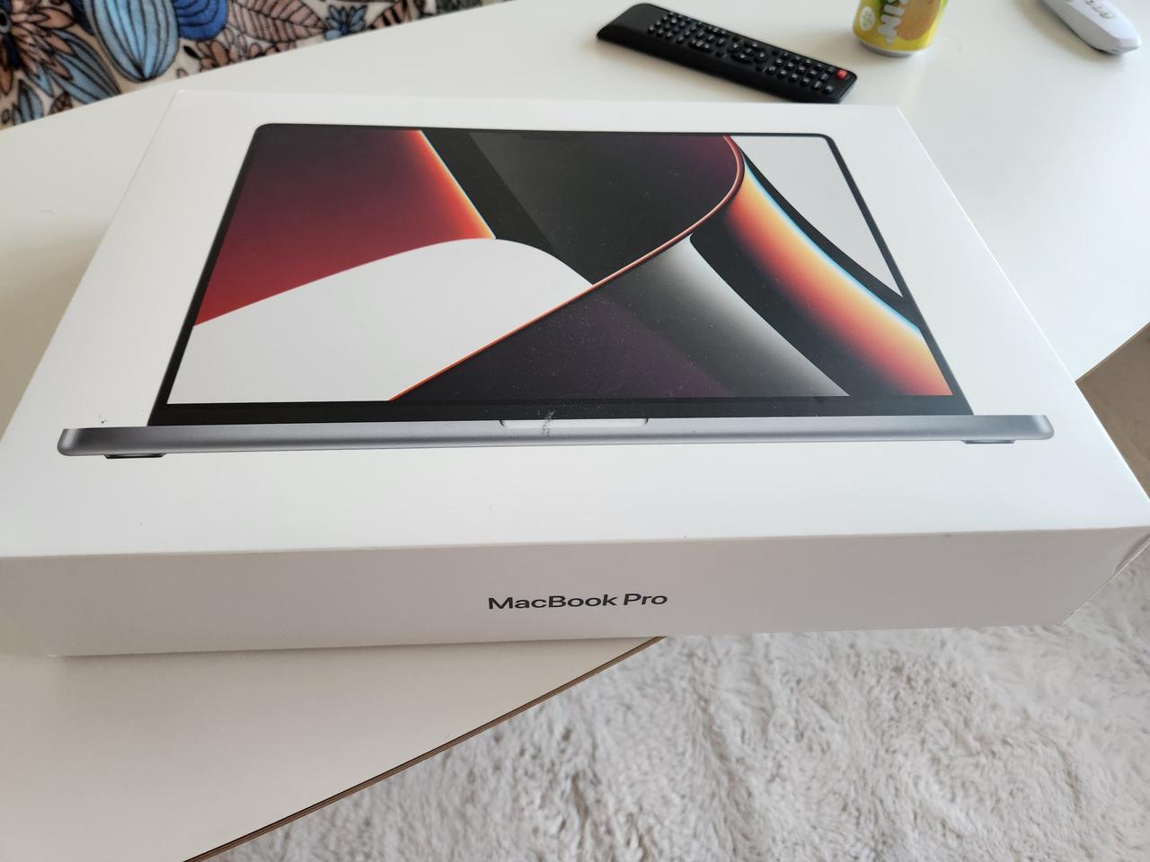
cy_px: 431
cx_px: 575
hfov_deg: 73.9
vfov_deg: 58.9
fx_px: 764
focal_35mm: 23
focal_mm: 5.4
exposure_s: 1/180
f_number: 1.8
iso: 160
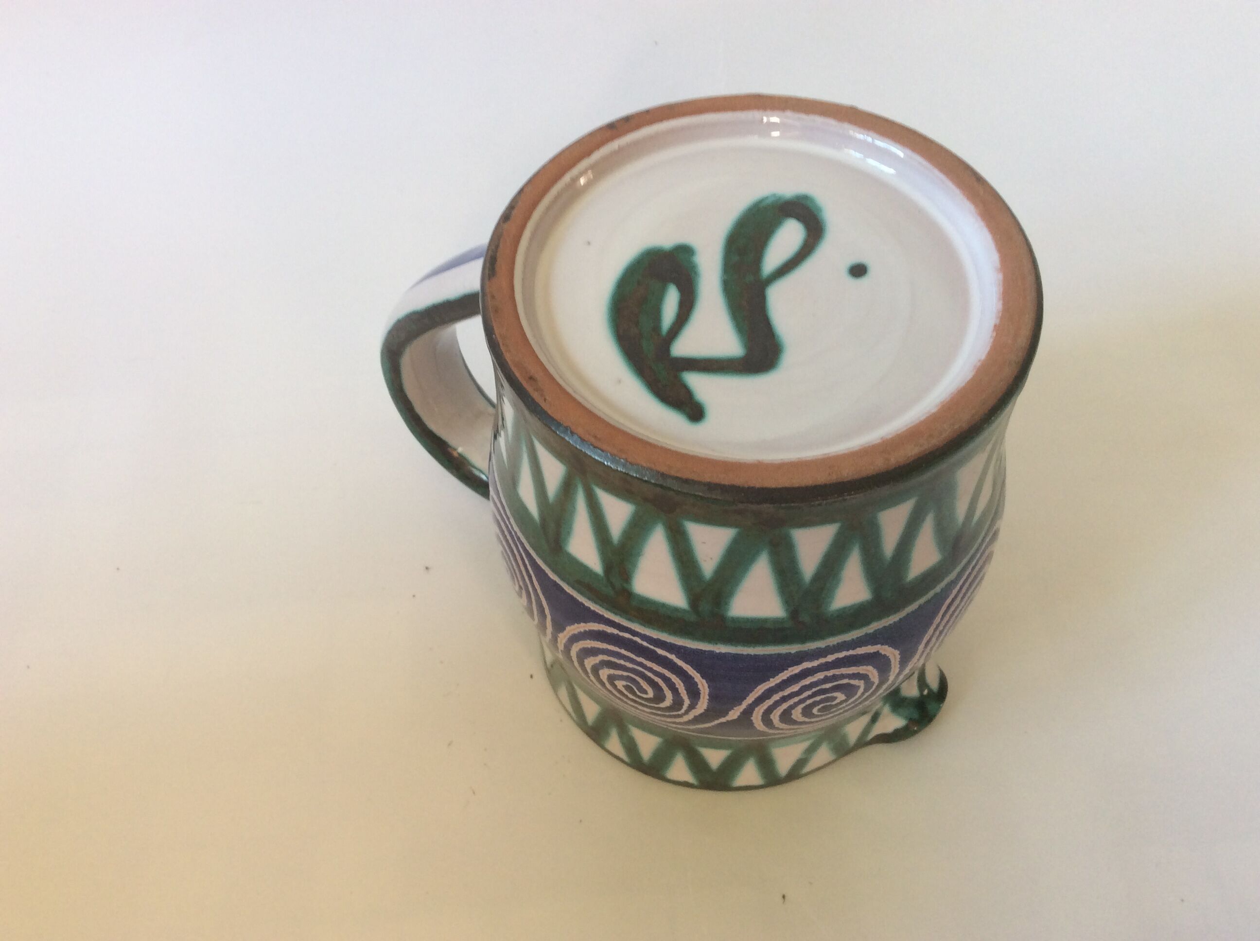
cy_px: 470
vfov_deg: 44.1
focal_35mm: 32
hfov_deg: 56.9
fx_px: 1163
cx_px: 630
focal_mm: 3.3
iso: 40
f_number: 2.4
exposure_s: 1/25
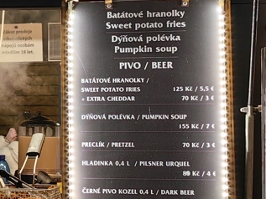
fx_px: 853
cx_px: 12
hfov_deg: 17.4
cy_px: 70
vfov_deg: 13.3
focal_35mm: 111
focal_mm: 5.75
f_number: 2
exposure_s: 1/100
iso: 64
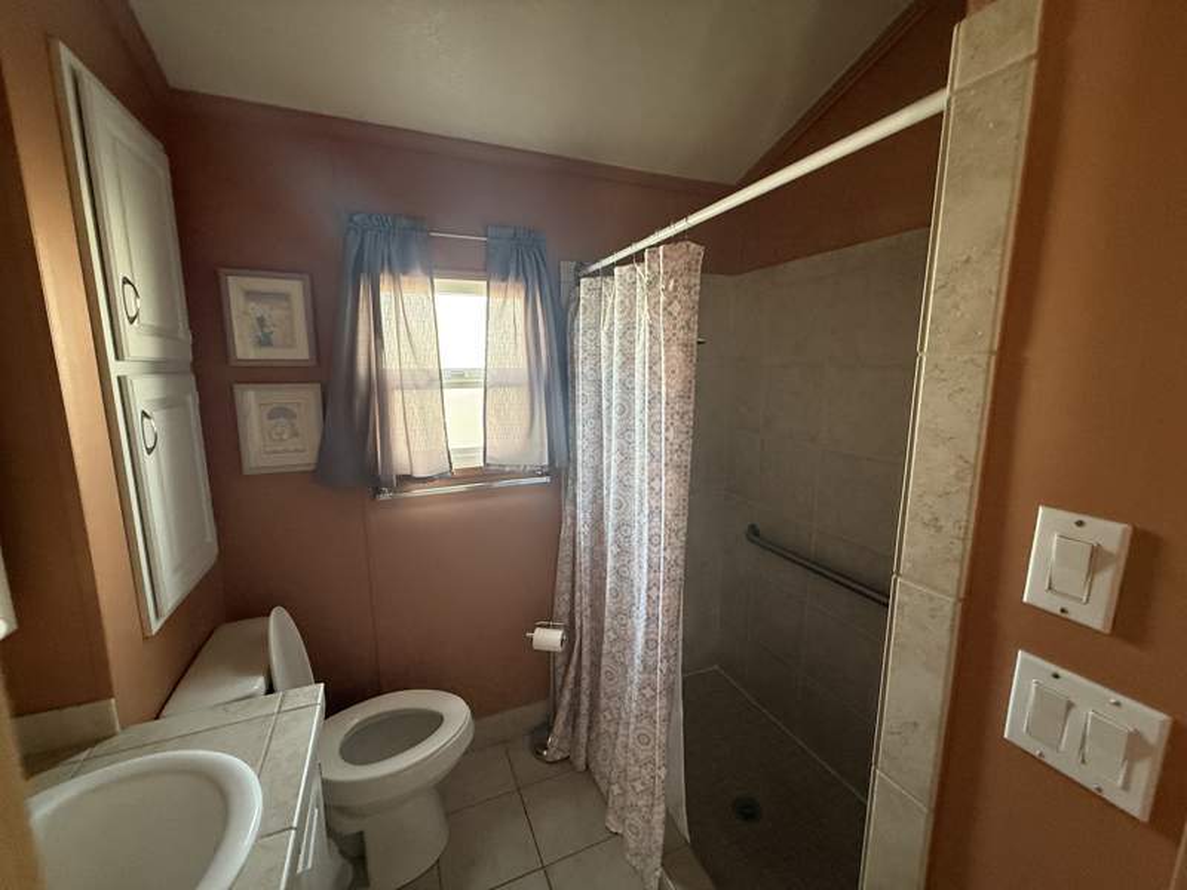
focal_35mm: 14
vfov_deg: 85.7
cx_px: 594
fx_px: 480
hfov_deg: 102.1
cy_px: 445
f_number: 2.2
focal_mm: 2.22
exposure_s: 1/60
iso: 400
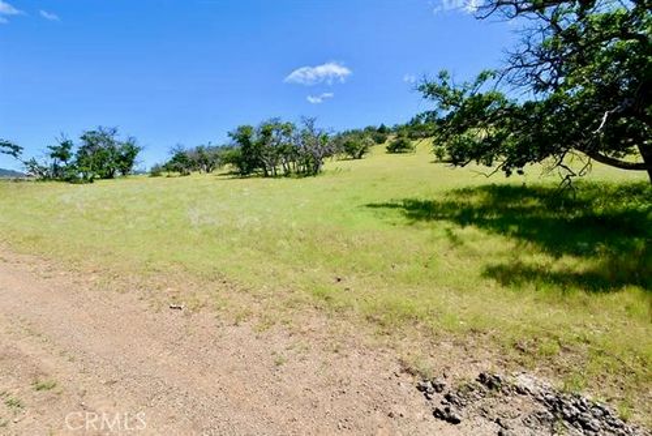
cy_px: 218
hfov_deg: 100.4
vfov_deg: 77.4
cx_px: 326
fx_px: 272
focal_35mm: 15
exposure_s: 1/250
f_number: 8
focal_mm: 10
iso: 180
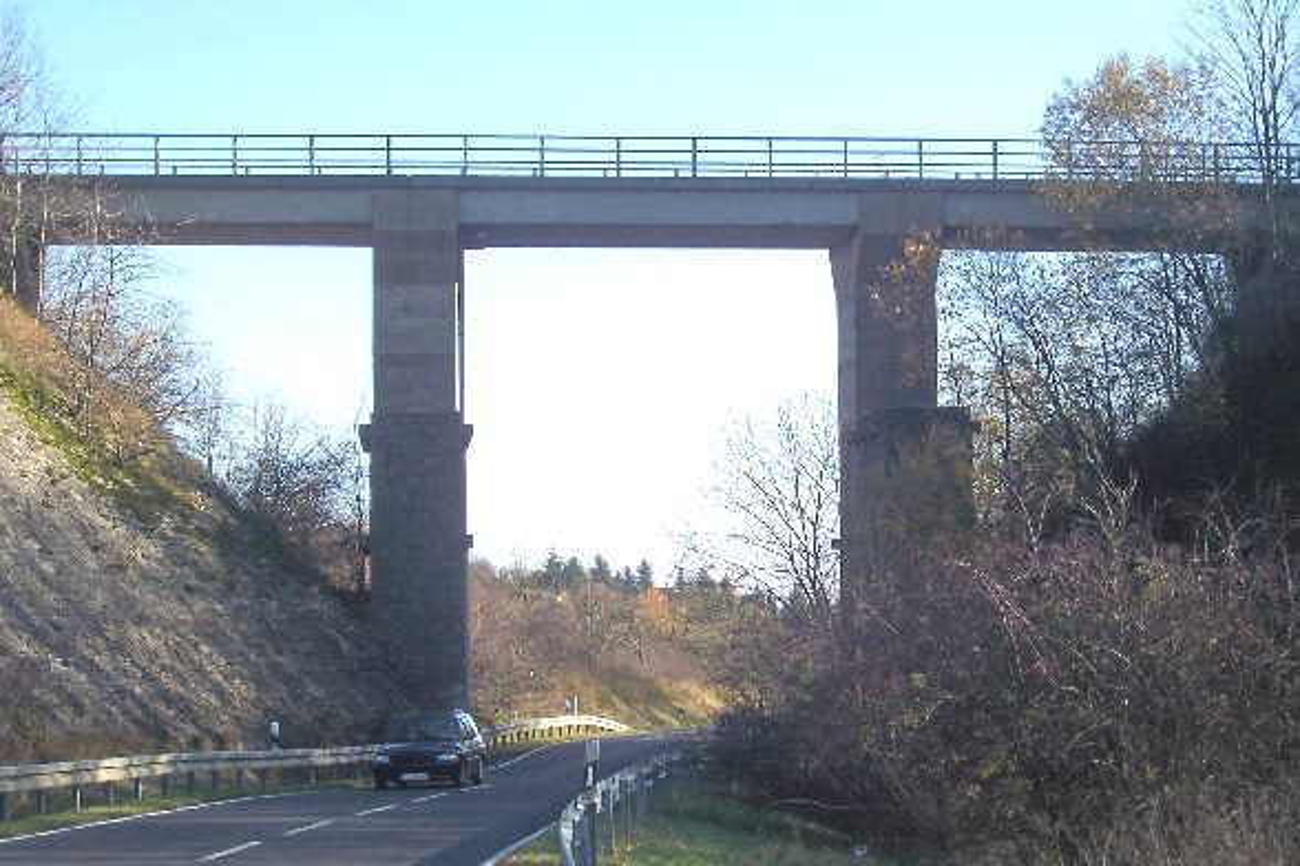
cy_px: 433
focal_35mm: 82
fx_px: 2961
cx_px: 650
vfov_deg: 16.7
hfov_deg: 24.8
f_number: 8
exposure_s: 1/125
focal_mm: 13.5
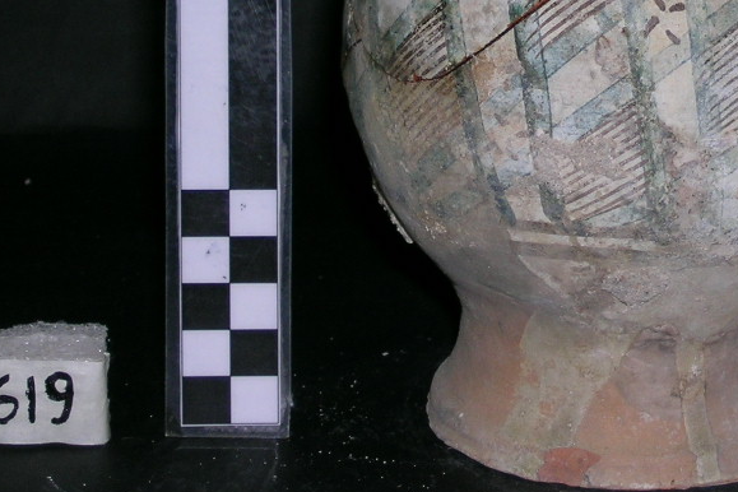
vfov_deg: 10.3
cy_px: -71
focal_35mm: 131
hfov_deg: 15.6
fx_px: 2685
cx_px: 580
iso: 50
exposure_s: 1/60.1
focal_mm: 11.8
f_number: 3.6
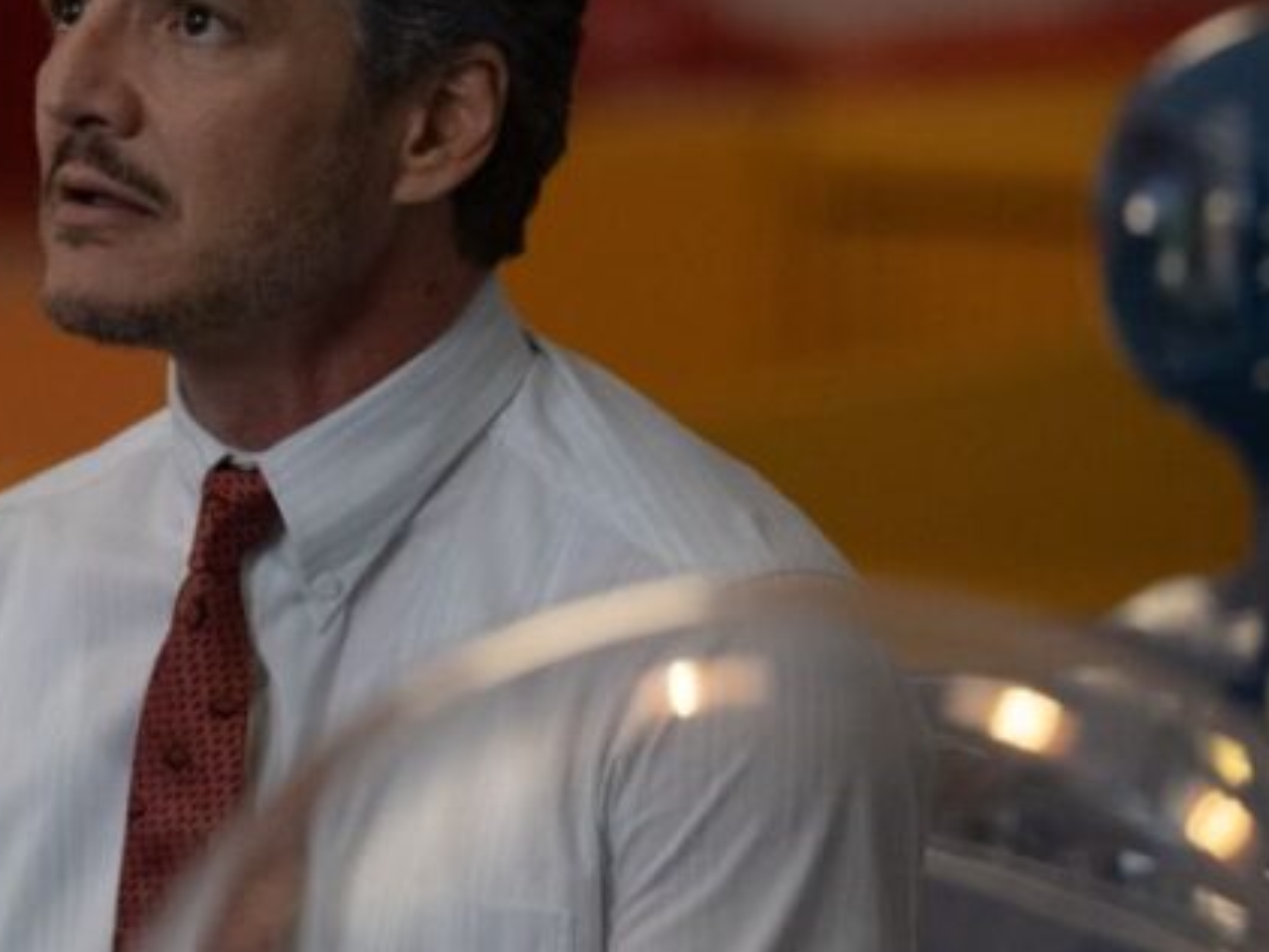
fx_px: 13568
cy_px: 12
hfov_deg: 5.3
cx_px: -262
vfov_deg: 4.0
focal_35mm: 370
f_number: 3.2
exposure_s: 1/160
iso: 3200
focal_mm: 135
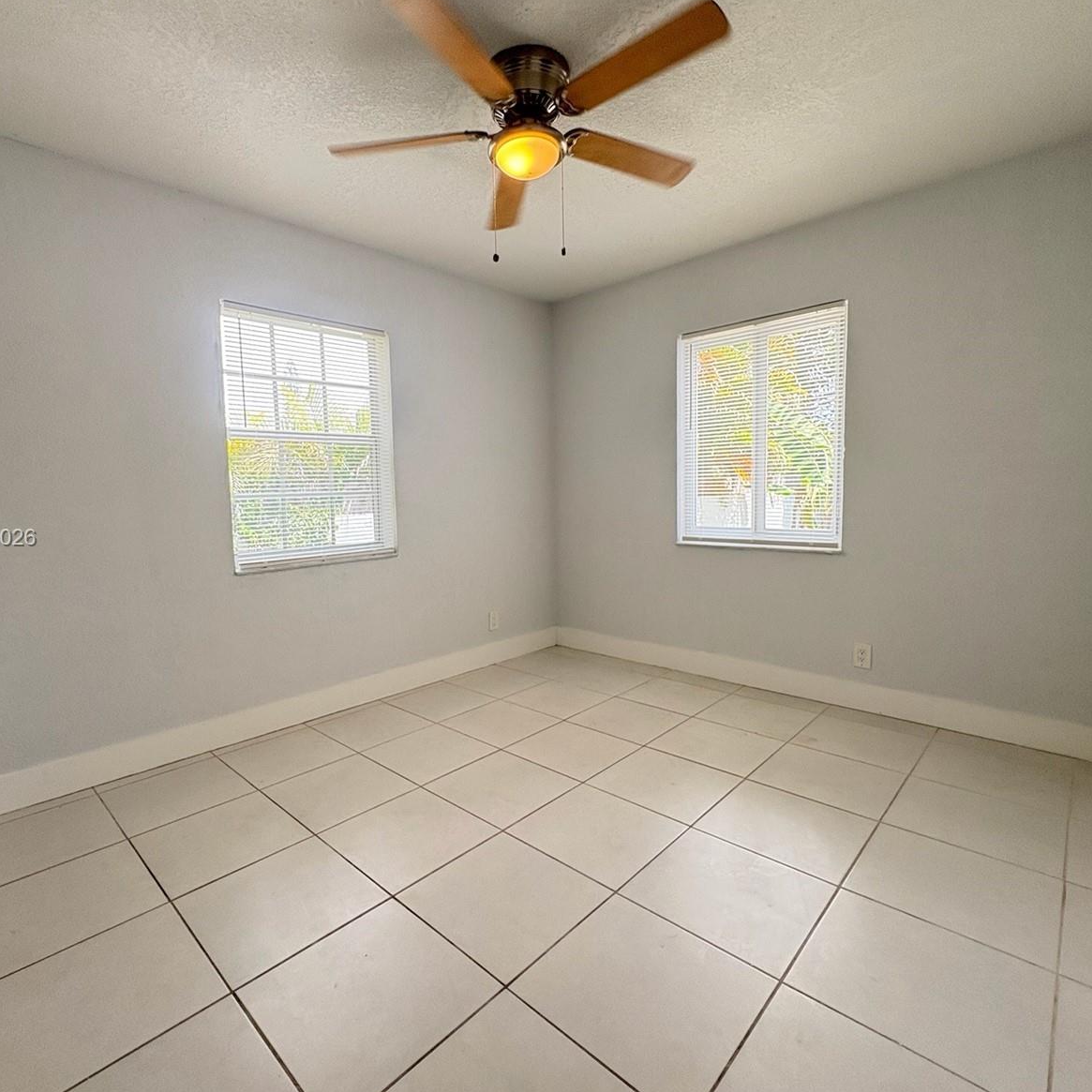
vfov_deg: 84.0
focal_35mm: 17
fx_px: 607
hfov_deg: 83.7
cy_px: 539
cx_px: 494
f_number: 2.2
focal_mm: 2.22
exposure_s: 1/99
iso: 125
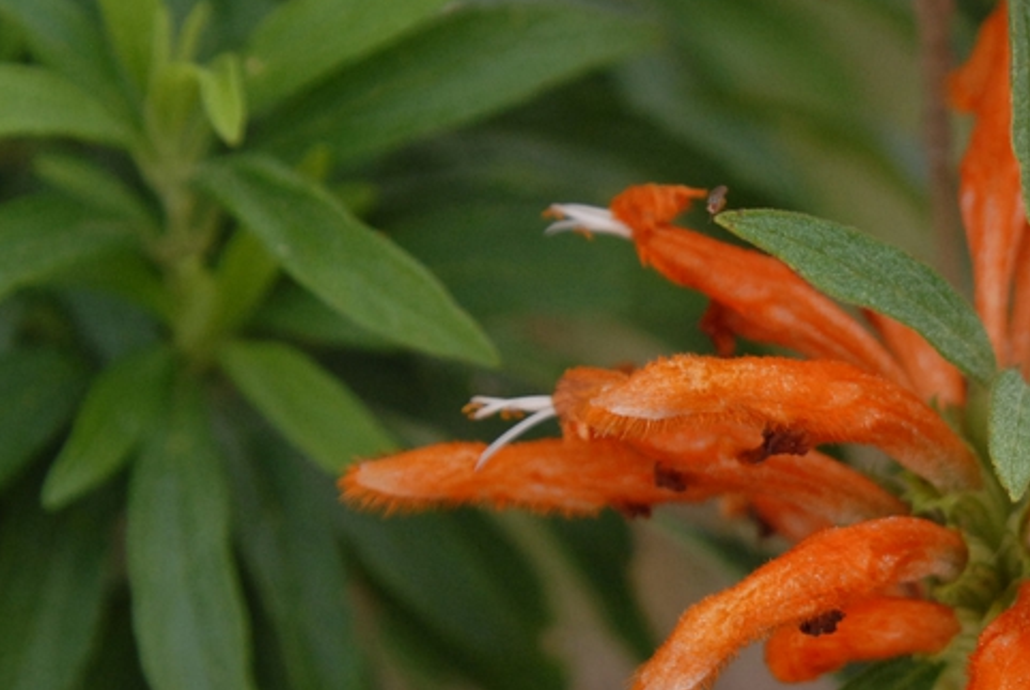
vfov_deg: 6.7
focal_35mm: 207
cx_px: 1073
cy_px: 426
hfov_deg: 9.8
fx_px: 5933
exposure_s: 1/125
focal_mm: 65
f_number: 5.6
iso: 400
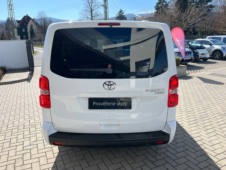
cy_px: 85
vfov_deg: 53.1
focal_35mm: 26
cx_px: 113
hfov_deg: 67.3
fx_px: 170
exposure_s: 1/1923
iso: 50
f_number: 1.6
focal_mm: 5.1
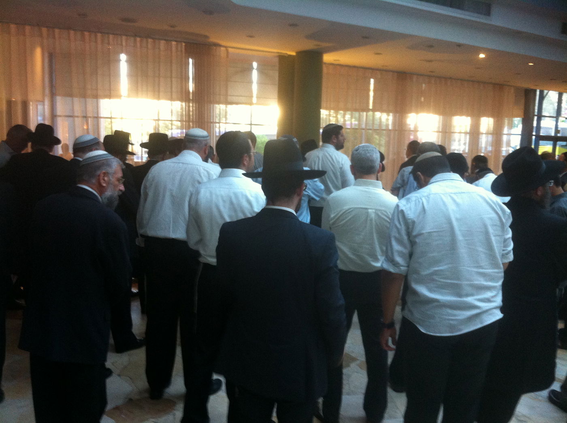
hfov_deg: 52.7
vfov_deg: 40.6
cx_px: 284
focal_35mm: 35
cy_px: 212
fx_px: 572
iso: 250
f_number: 2.8
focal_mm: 3.85
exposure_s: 1/15
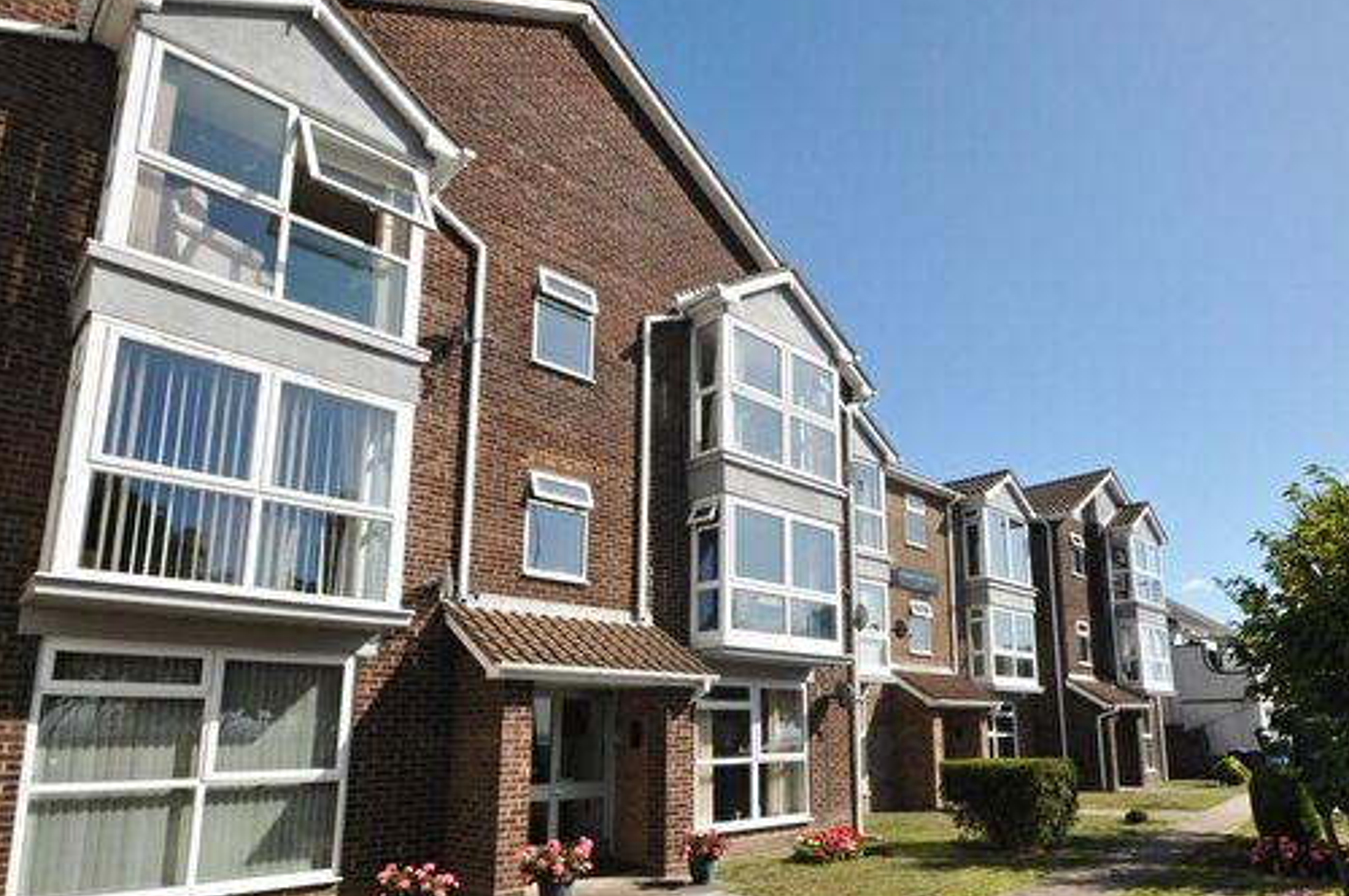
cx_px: 766
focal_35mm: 21
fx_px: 786
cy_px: 584
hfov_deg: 80.8
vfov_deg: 58.3
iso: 800
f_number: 13
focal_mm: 10
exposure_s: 1/640
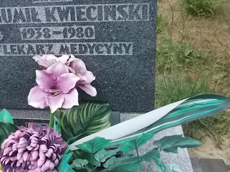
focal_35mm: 49
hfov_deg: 37.9
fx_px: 326
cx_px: 57
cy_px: 19
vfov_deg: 28.6
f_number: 8
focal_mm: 4.6
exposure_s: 1/500
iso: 400
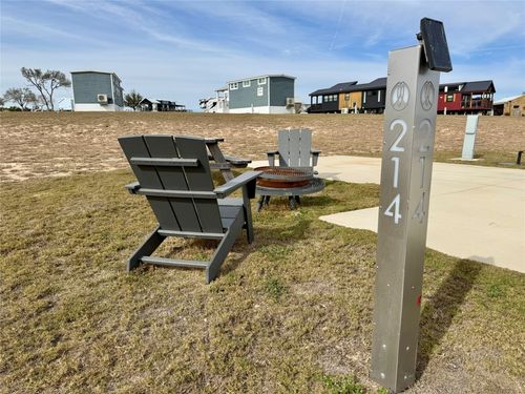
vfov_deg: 56.8
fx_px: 364
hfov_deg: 71.6
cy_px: 197
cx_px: 262
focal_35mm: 24
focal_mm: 6.76
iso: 80
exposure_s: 1/5714
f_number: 1.78
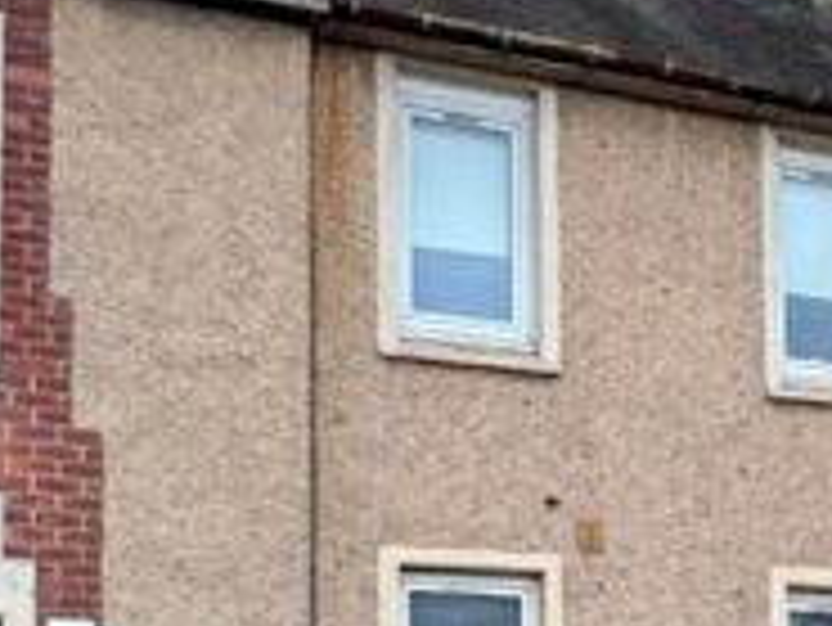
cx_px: 693
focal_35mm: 53
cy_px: 570
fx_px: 1275
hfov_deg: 34.8
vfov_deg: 26.6
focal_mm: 2.22
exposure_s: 1/99
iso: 80
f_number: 2.2
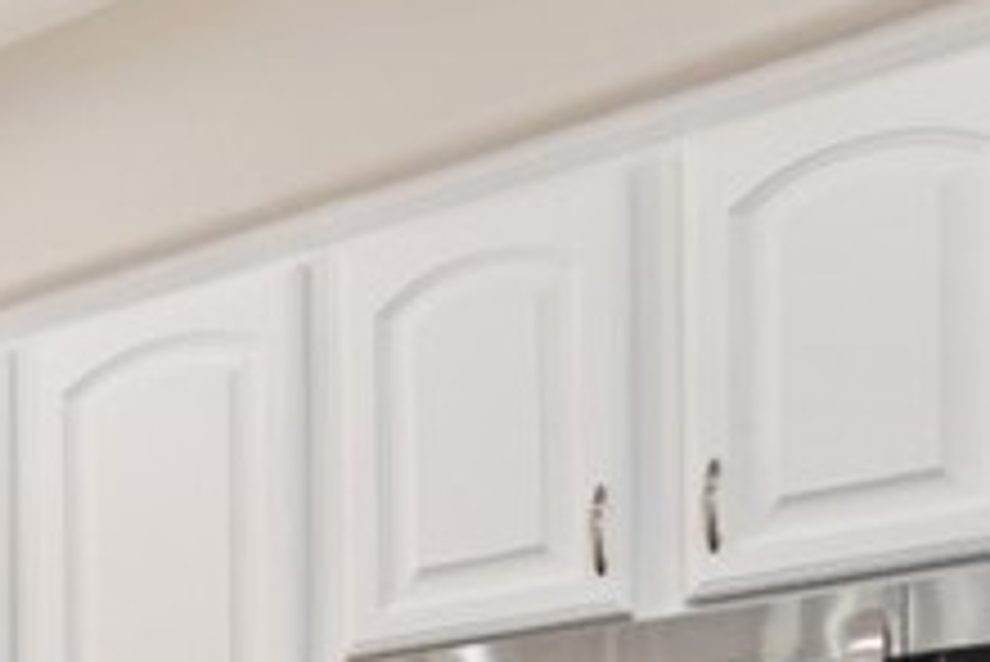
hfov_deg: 26.8
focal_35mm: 65
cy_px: 1092
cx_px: -243
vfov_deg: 17.9
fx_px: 1789
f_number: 5
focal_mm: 14
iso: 200
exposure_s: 1/125
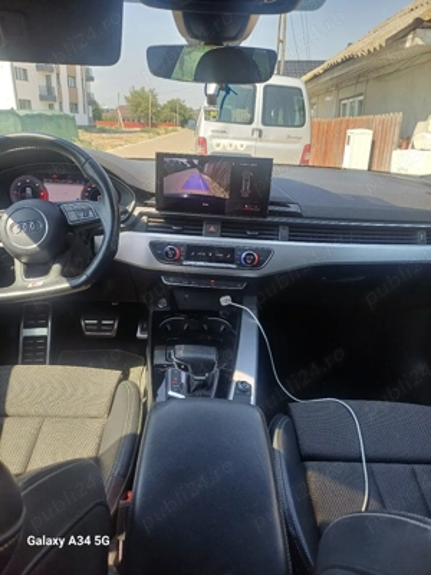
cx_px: 216
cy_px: 288
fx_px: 415
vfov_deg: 69.4
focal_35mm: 25
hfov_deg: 54.9
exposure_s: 1/167
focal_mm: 4.65
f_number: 1.8
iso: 50
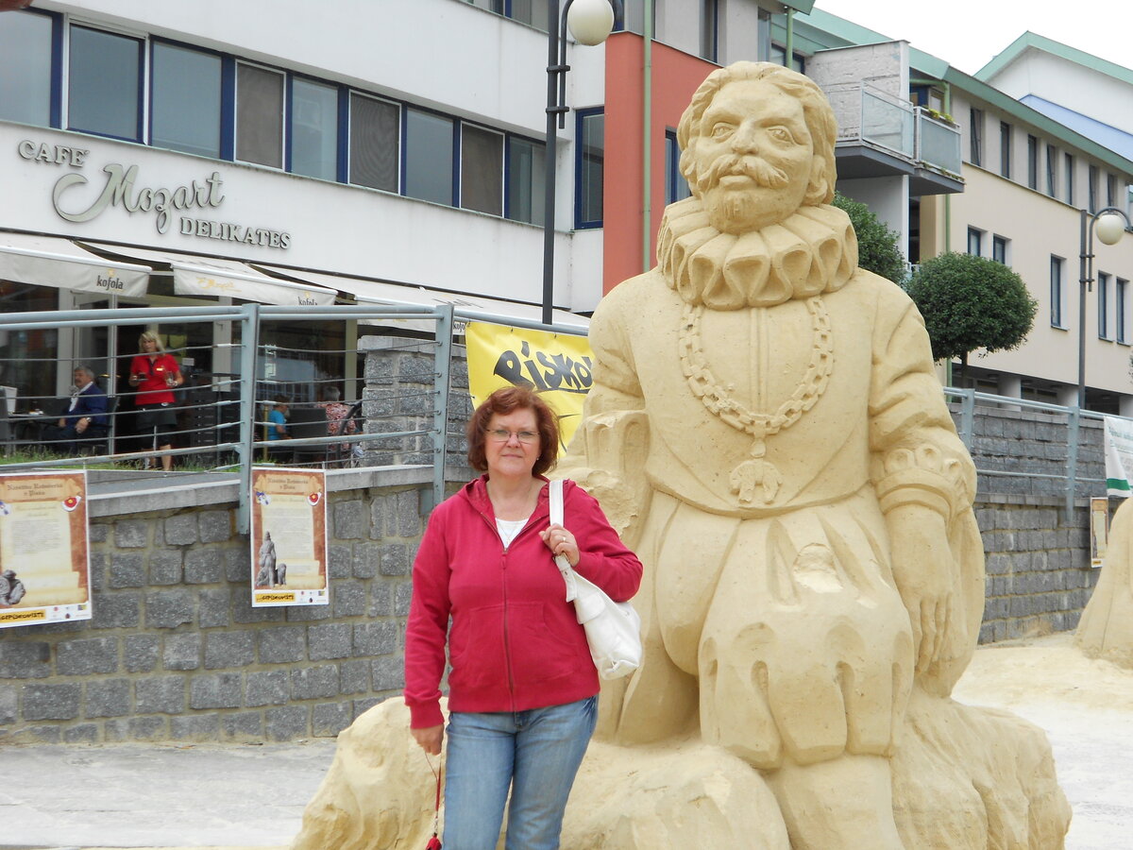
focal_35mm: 56
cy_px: 425
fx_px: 1833
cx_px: 566
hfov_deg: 34.3
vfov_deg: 26.1
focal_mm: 10
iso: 80
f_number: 4.9
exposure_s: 1/160
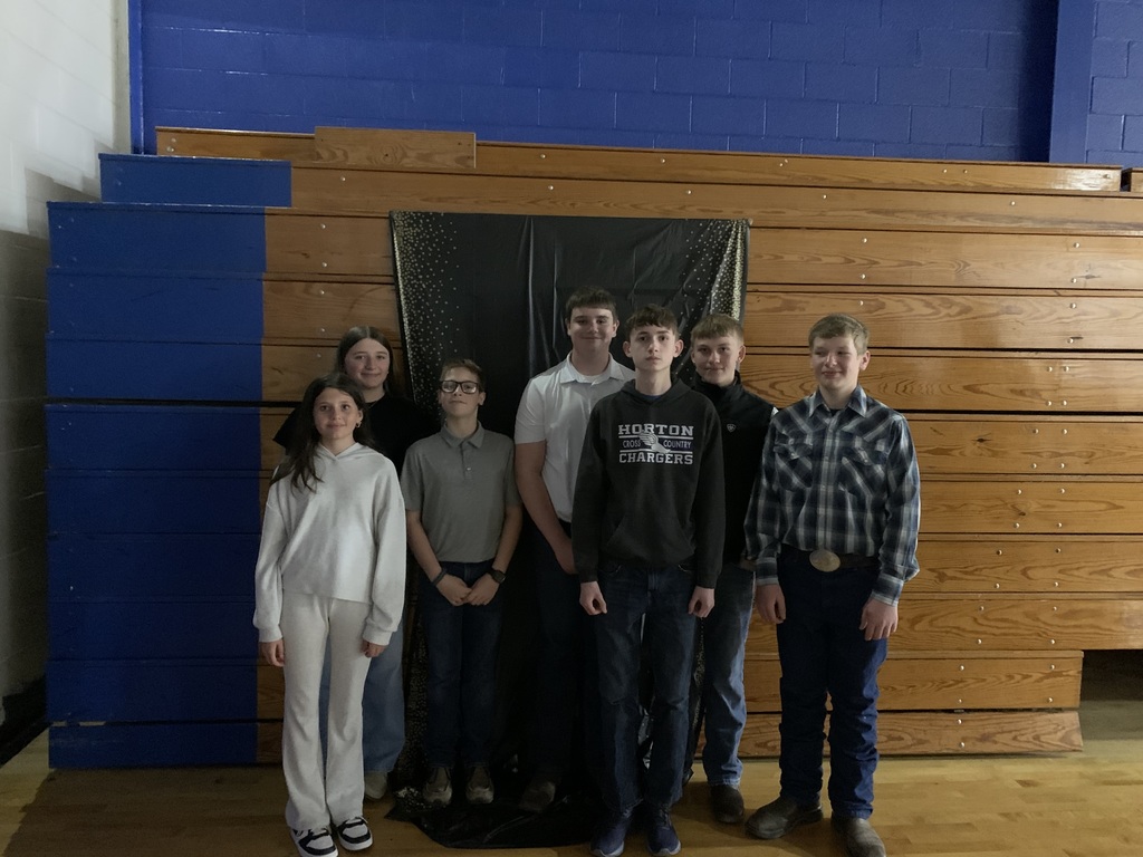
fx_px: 859
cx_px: 572
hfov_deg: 67.3
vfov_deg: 53.1
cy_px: 428
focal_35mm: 26
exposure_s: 1/15
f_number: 1.8
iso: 1600
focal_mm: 4.25
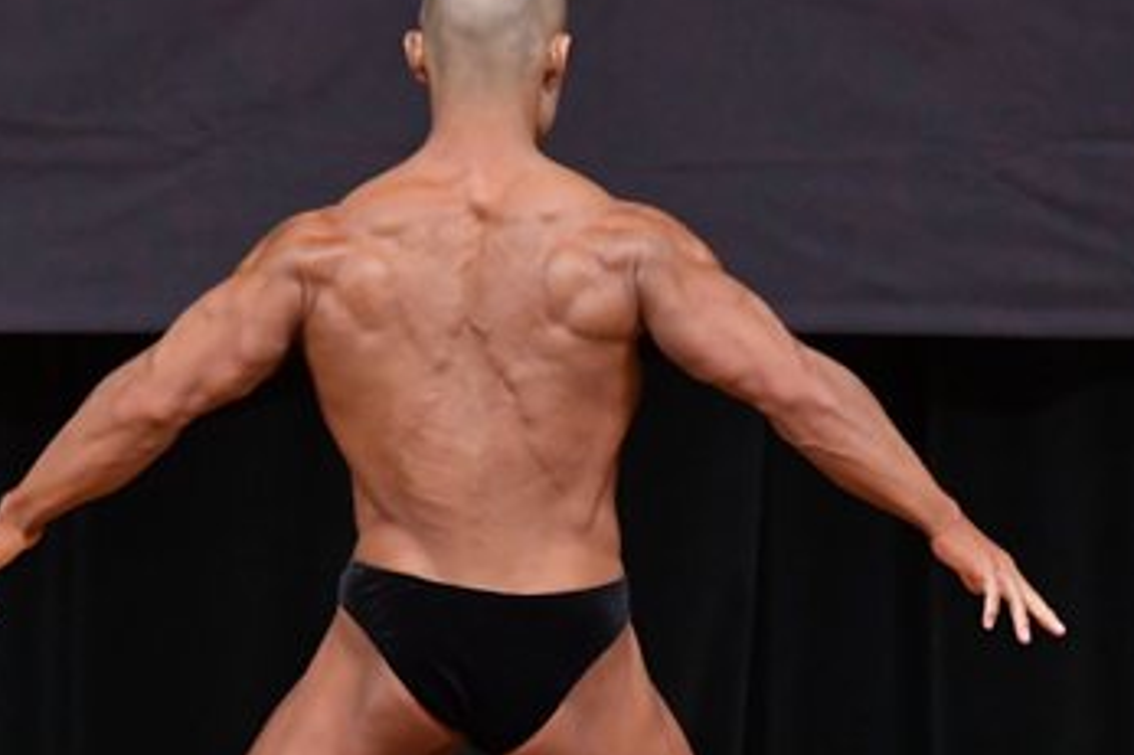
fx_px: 20024
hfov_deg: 3.2
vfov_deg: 2.2
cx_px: 462
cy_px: 634
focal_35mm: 636
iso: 4000
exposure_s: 1/400
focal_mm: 190
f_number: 5.6
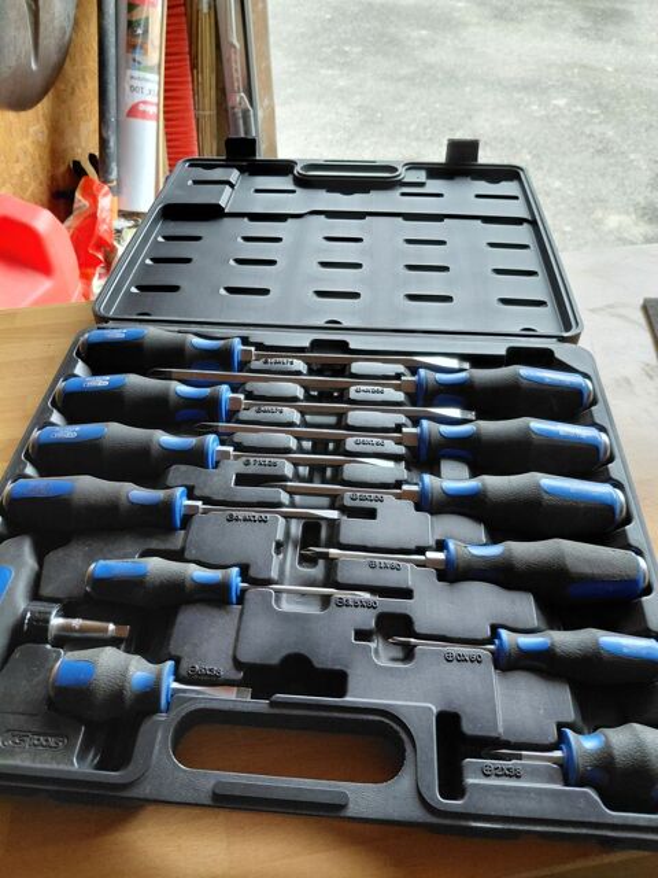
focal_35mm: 25
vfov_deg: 69.4
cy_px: 439
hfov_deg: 54.9
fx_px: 634
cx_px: 329
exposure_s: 1/60
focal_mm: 4.69
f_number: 1.8
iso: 250
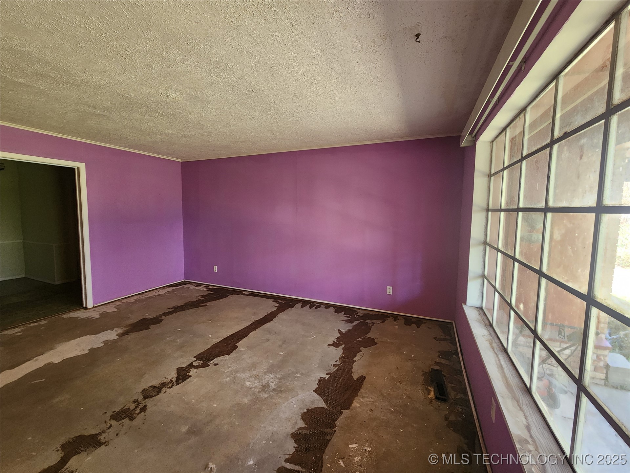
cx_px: 315
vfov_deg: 89.9
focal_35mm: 13
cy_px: 236
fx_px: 237
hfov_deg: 106.2
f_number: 2.2
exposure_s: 1/60
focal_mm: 2.2
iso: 400
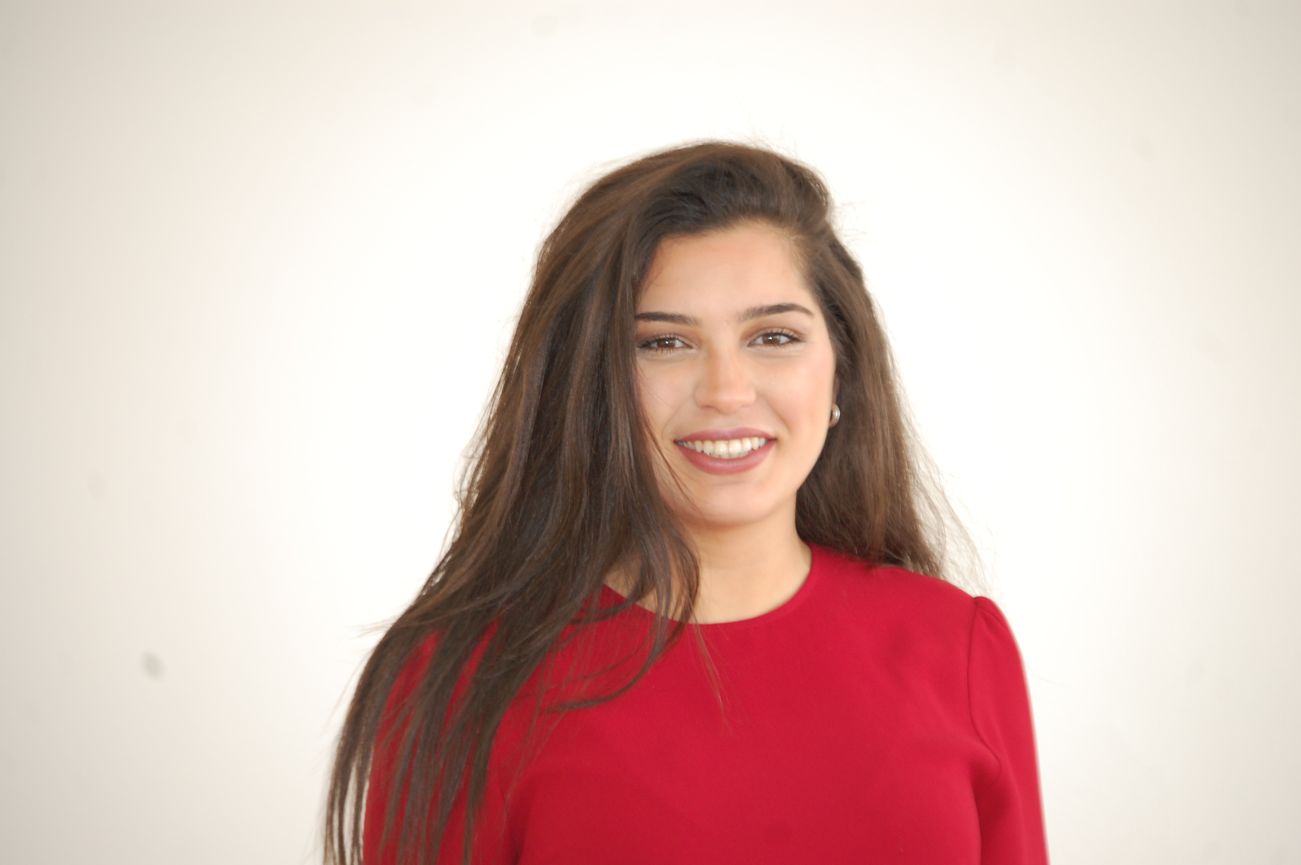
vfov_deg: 7.3
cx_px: 650
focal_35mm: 188
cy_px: 432
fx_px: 6770
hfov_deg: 11.0
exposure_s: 1/100
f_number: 5
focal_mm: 125
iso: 400
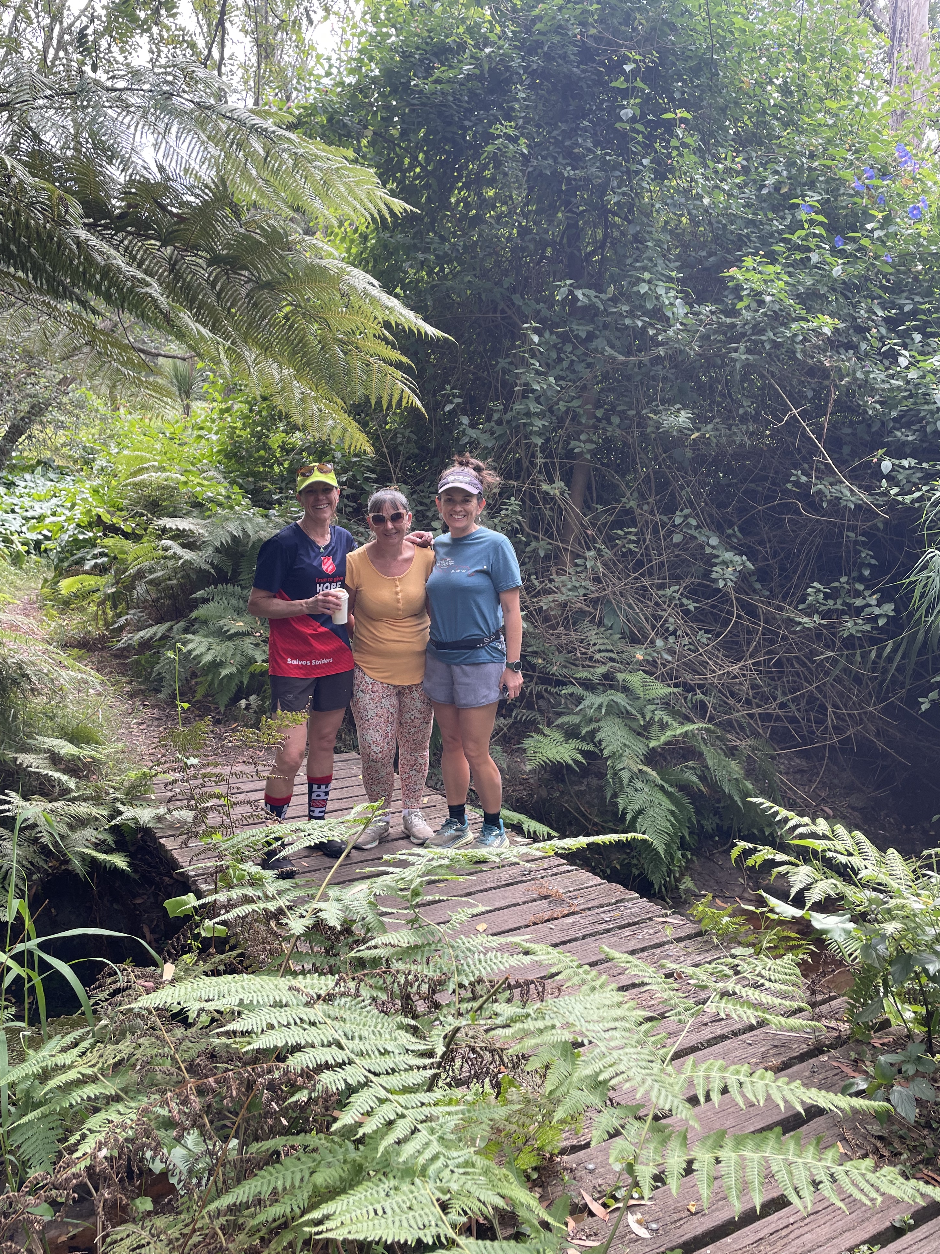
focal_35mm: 27
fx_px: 978
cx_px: 458
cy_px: 627
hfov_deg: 51.3
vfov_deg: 65.3
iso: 32
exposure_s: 1/121
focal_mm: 4.2
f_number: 1.6
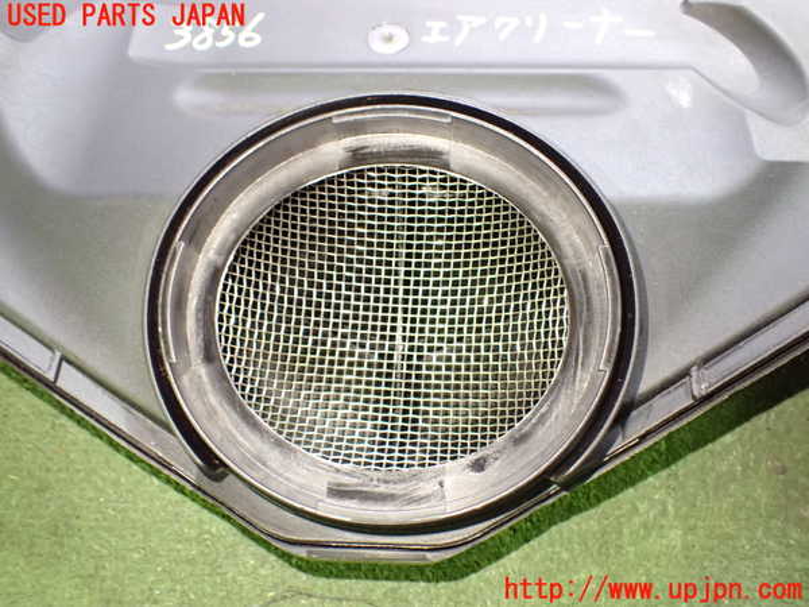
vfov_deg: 46.8
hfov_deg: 60.0
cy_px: 304
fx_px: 701
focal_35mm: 30
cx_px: 404
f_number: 2.3
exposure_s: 1/30
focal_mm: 5.4
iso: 1600
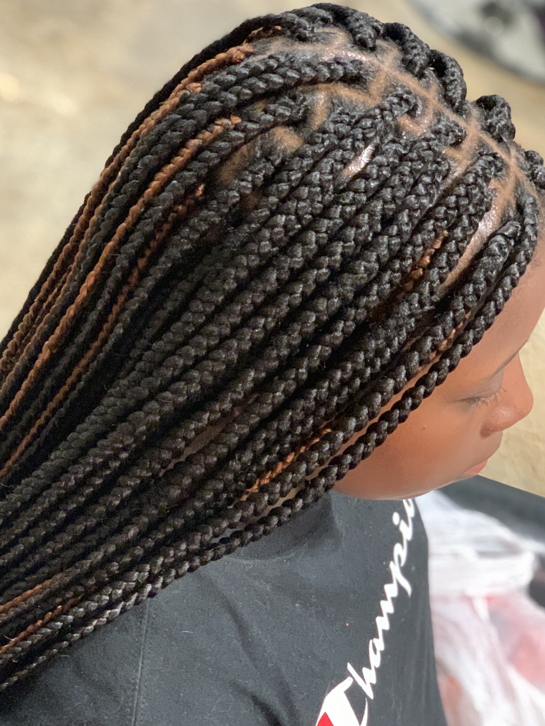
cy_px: 419
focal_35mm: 72
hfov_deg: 20.4
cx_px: 189
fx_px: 1511
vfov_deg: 27.0
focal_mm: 6
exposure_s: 1/40
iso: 320
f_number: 2.4
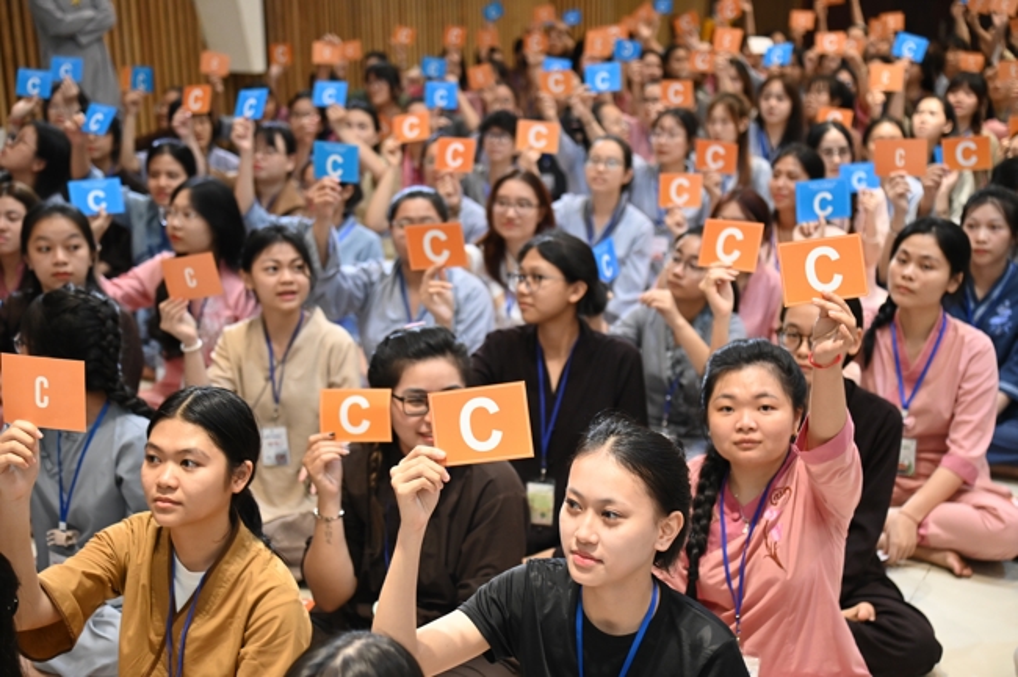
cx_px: 509
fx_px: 1836
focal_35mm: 65
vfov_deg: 20.9
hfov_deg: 31.0
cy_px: 338
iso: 3200
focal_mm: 65
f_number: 4
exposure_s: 1/160
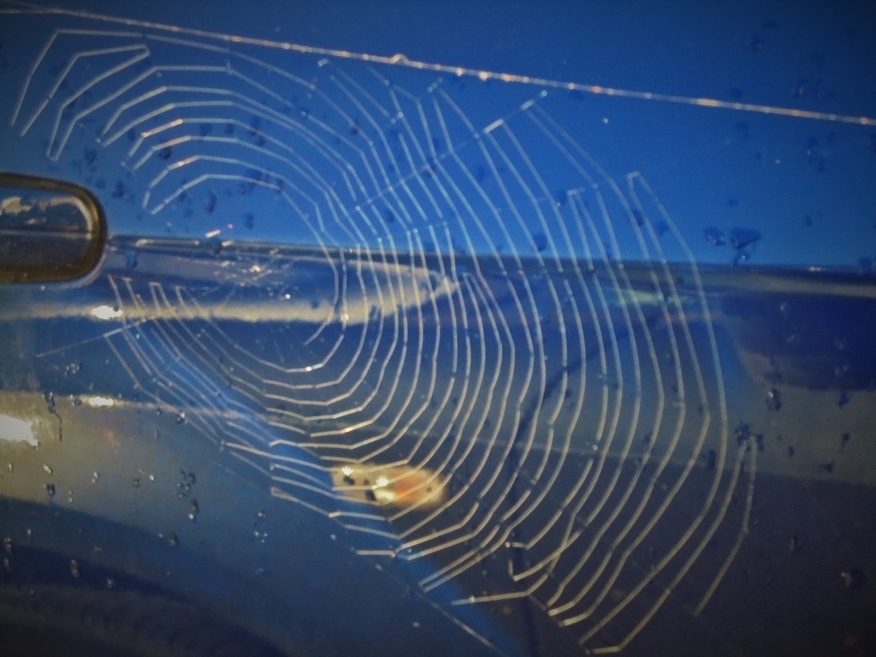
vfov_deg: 12.1
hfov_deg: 16.1
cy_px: 328
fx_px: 3087
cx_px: 438
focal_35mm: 122
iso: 400
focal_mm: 21.8
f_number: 5.6
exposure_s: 1/125
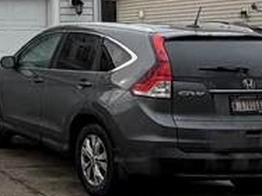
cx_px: -186
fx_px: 726
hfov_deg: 17.3
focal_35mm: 96
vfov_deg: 15.1
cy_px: 3
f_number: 2.2
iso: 40
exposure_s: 1/717
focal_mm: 2.22
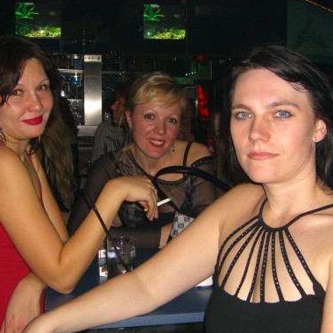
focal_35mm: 53
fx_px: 577
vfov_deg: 32.2
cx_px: 167
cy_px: 171
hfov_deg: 32.2
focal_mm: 7.9
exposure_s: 1/60
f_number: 2.8
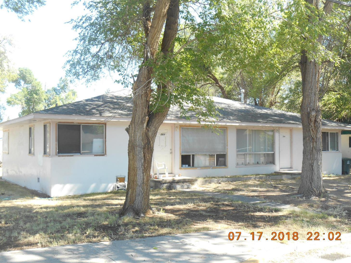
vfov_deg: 34.3
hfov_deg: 44.8
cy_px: 131
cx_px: 176
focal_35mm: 42
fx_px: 426
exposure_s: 1/80
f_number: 3.9
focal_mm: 7.2
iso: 80
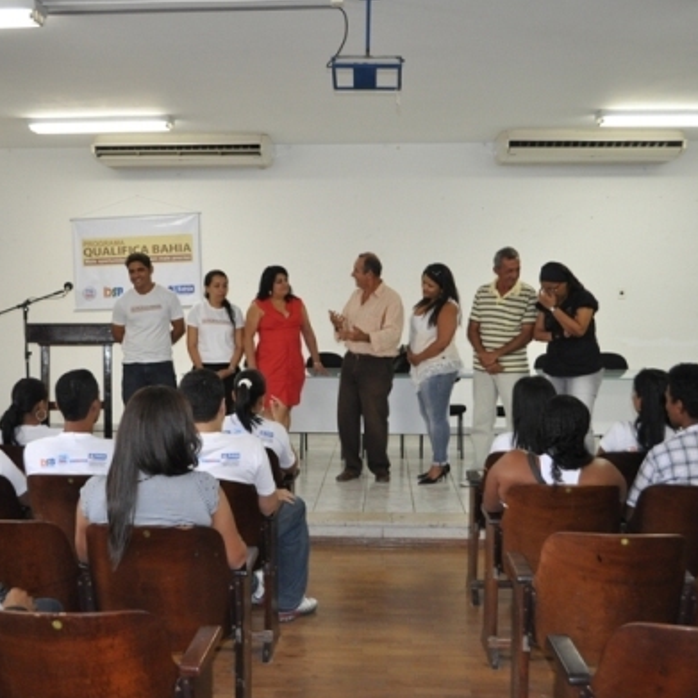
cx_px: 311
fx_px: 981
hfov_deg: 39.1
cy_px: 345
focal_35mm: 43
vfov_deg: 39.2
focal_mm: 22
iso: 800
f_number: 3.8
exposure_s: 1/100
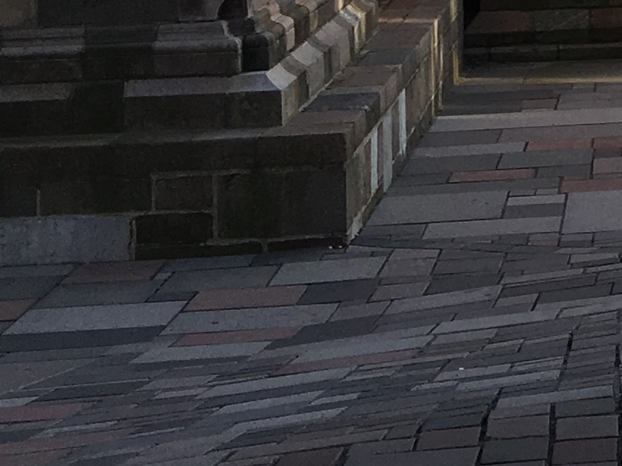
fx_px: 2479
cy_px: -149
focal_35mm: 138
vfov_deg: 10.5
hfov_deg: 12.8
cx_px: 1179
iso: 25
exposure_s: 1/718
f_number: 2.2
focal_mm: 4.15
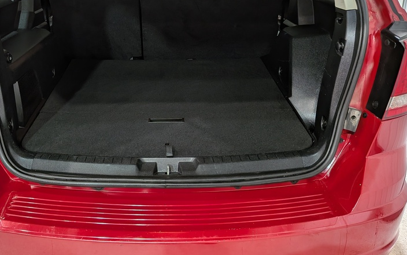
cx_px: 166
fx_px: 410
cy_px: 72
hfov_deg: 52.5
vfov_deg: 33.9
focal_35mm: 37
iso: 32
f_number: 1.7
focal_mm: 4.53
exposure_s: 1/25
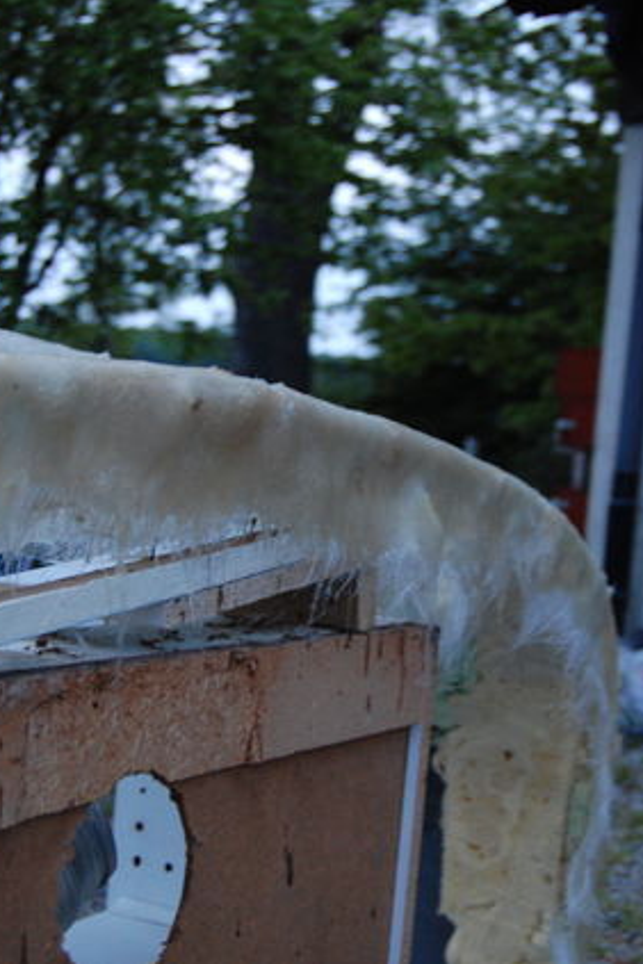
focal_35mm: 59
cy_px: 481
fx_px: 1581
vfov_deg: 33.9
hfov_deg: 23.0
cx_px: 331
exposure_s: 1/8
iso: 800
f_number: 4.2
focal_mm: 26
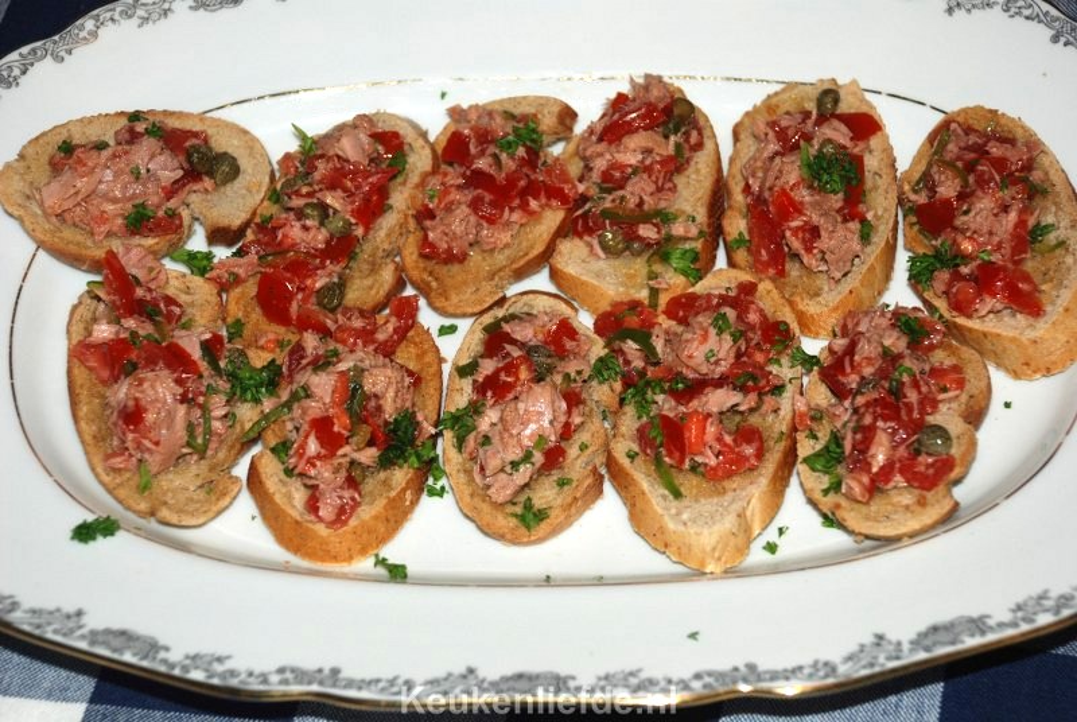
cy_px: 361
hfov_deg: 21.9
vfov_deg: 14.8
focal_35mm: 93
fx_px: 2786
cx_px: 538
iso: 160
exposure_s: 1/60
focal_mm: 62
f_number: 5.3
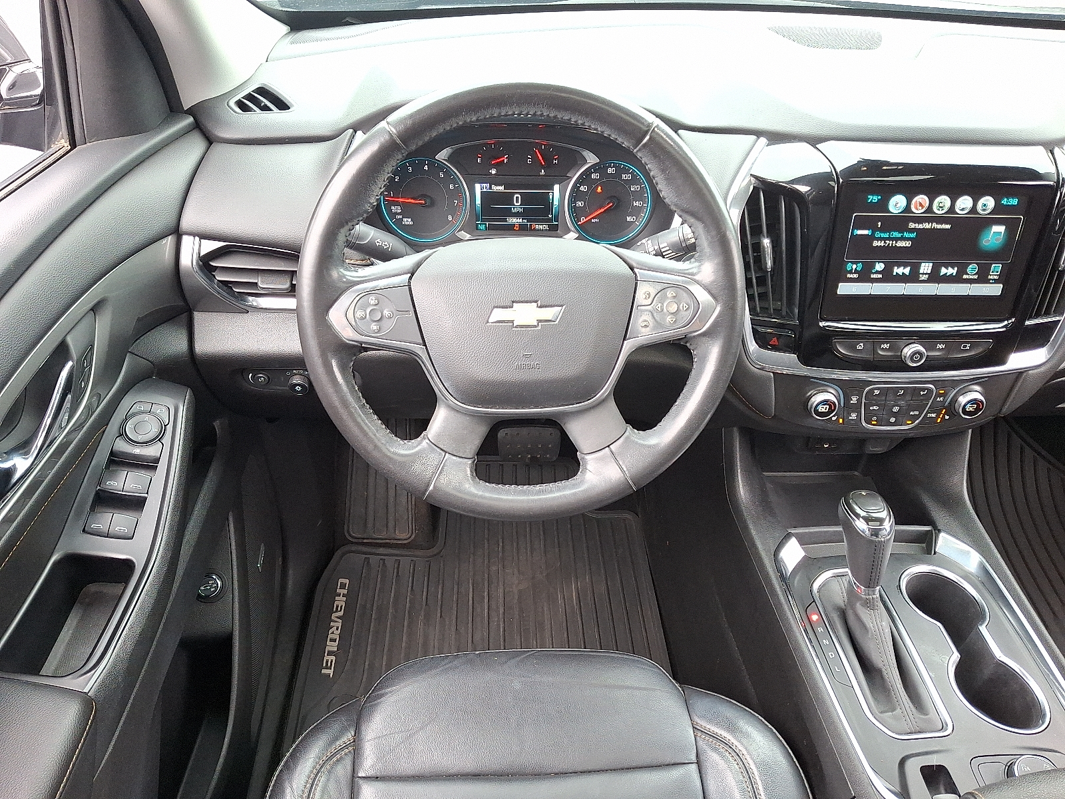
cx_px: 532
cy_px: 400
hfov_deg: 69.4
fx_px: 769
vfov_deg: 54.9
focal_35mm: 25
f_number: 1.8
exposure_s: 1/60.2
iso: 147
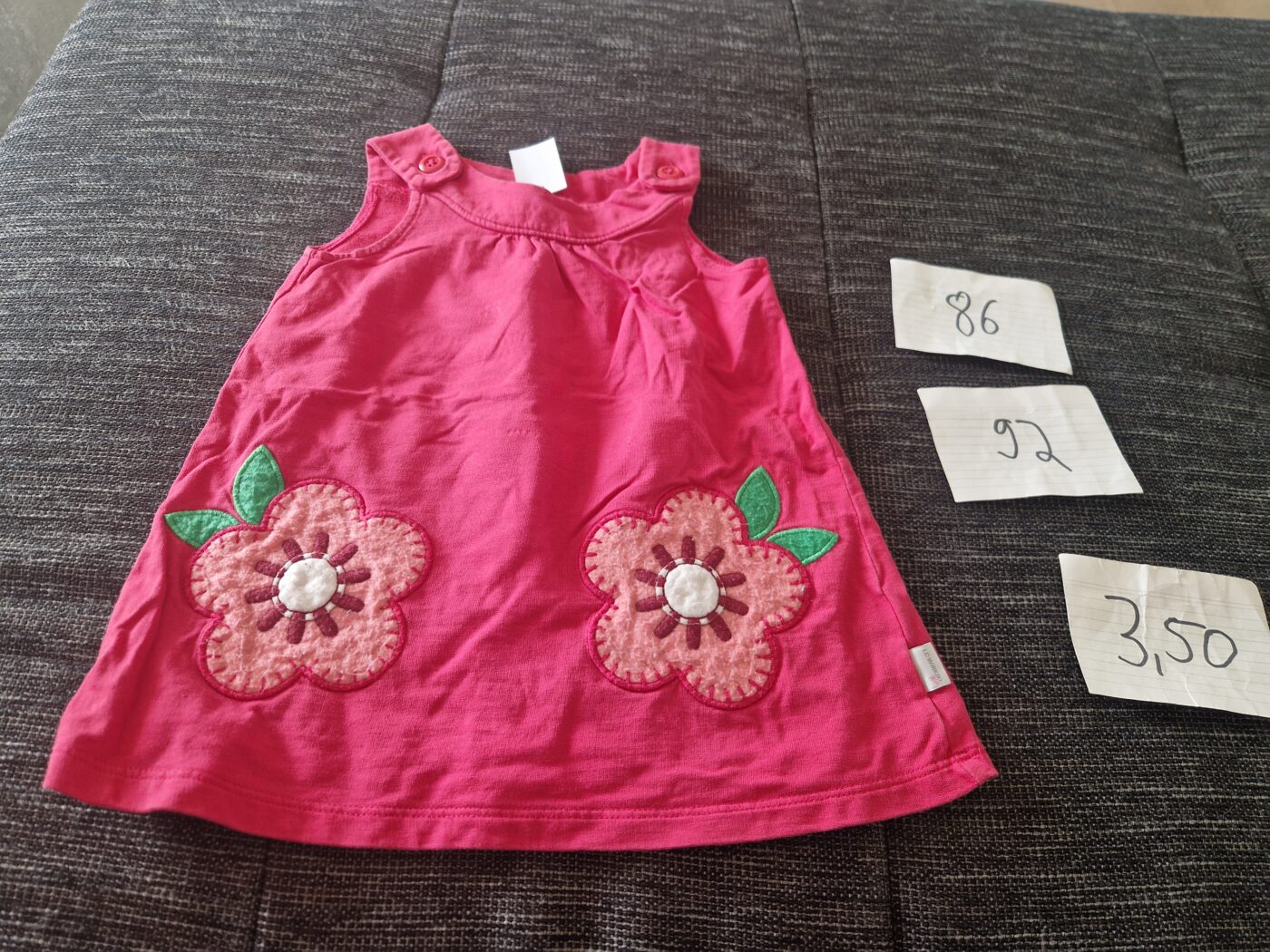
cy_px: 476
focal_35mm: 23
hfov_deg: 73.9
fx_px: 844
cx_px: 635
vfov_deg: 58.9
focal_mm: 5.4
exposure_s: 1/100
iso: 50
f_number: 1.8
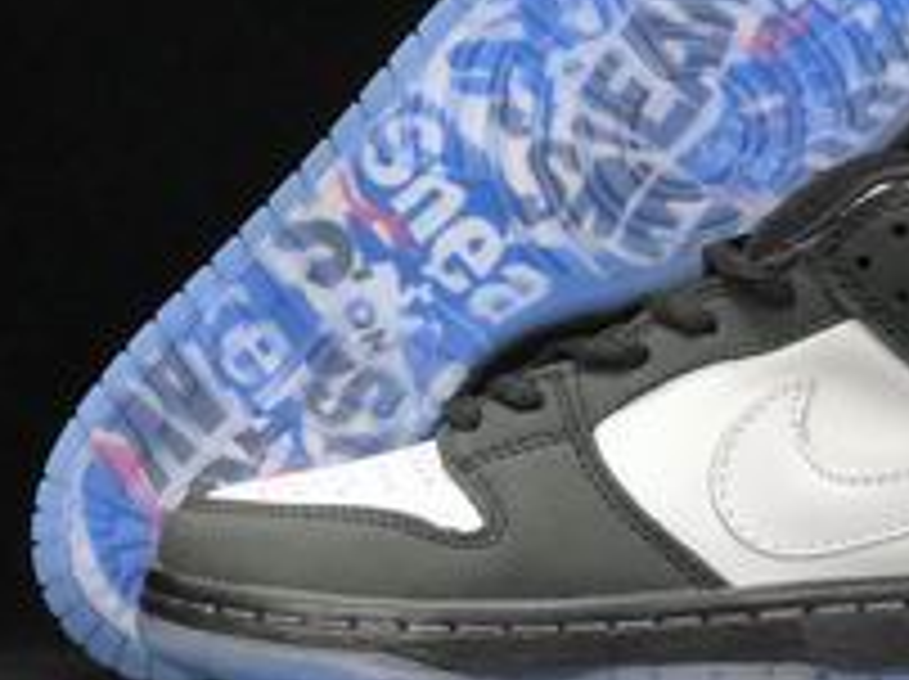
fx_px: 2597
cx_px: 734
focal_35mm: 99
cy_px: 266
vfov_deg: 14.9
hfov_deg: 19.6
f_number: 2.8
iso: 100
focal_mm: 6.6
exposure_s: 1/30
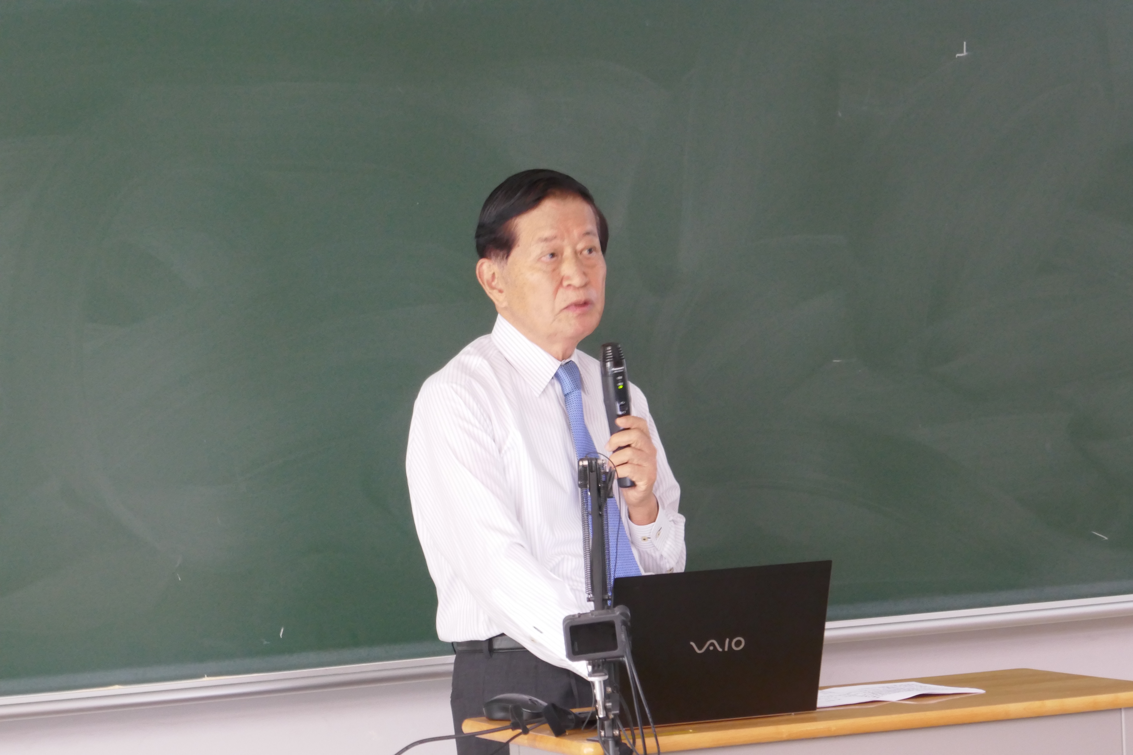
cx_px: 566
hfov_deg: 16.7
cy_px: 378
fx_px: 3871
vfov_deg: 11.1
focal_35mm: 123
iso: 1600
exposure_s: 1/8
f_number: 5.6
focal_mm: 44.9
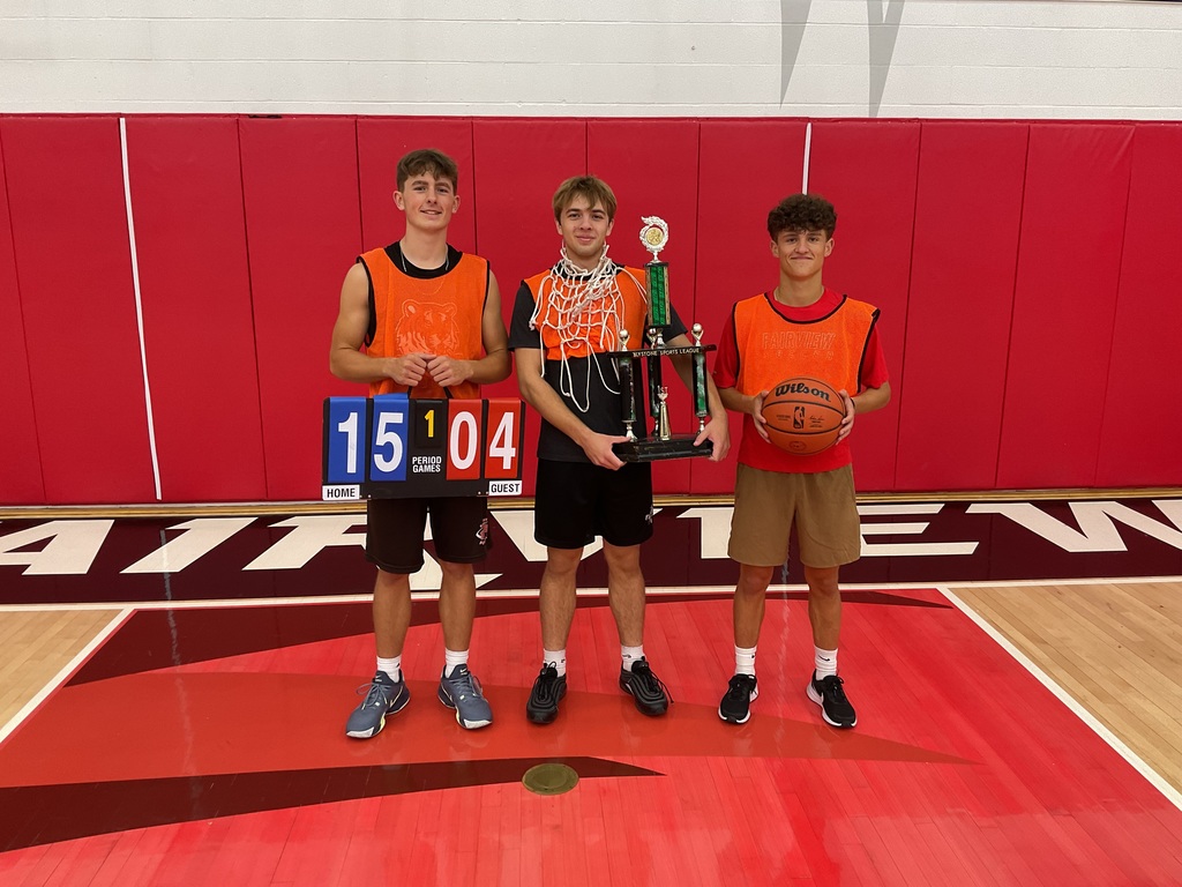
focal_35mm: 29
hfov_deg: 61.7
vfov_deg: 48.2
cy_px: 444
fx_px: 990
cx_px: 591
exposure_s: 1/60
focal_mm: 3
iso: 80
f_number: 1.8
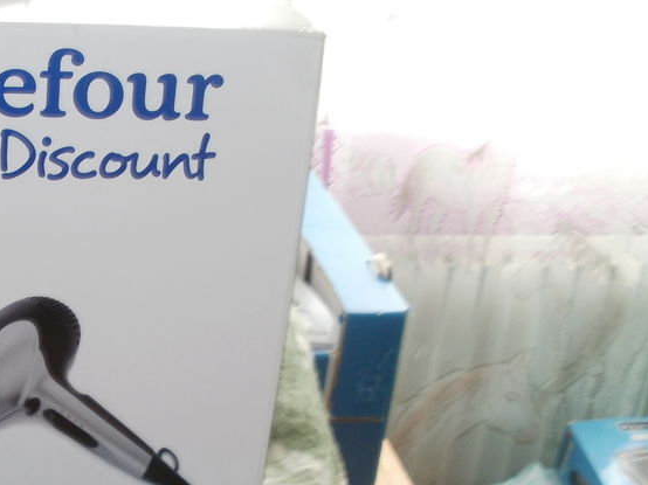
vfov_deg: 22.4
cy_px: 362
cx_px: 76
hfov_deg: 28.8
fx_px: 1216
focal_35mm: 65
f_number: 3.5
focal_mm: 6.3
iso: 125
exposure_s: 1/30
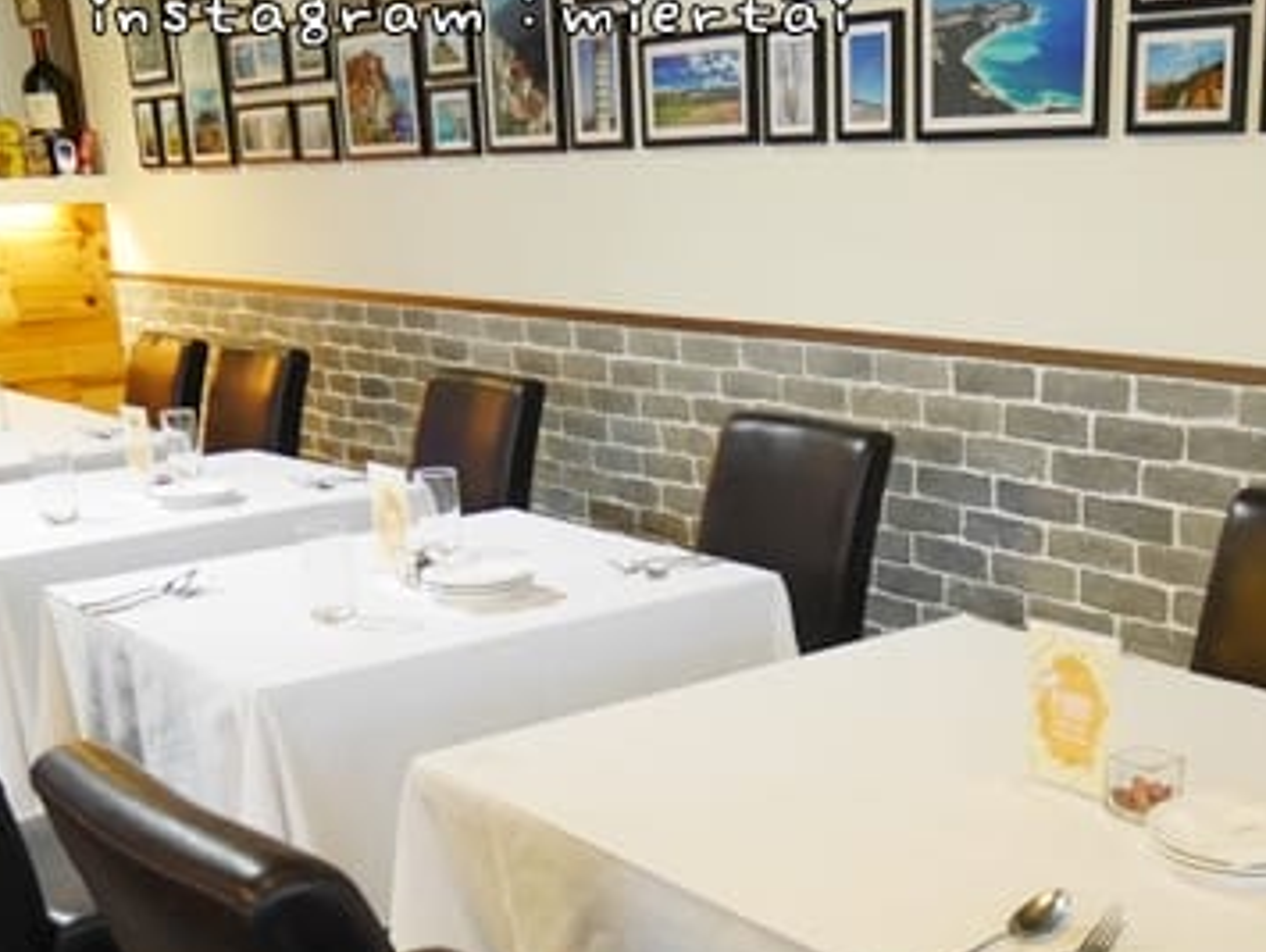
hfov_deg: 41.5
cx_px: 842
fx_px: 1647
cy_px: 866
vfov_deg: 30.7
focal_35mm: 45
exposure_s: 1/60
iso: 2500
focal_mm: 12
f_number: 3.5
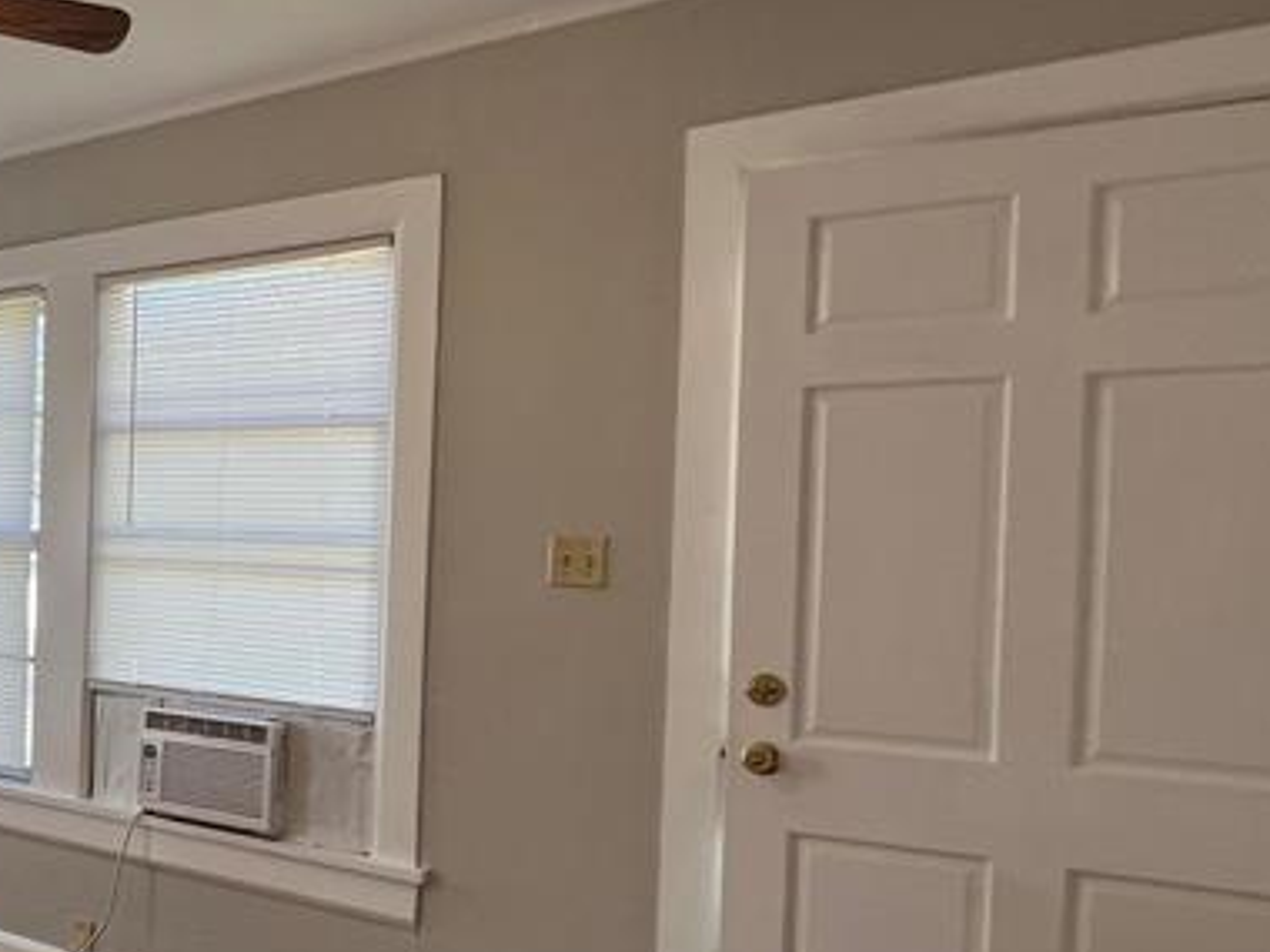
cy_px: 575
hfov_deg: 39.8
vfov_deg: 40.5
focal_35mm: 35
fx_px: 1284
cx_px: -211
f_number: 1.8
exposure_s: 1/140
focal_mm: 1.57
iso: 32
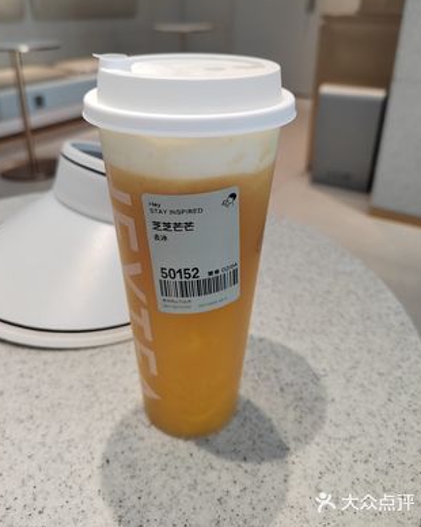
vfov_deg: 63.6
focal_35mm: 27
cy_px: 216
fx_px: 421
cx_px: 198
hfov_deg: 53.1
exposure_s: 1/100
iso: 481
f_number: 1.9
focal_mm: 5.52
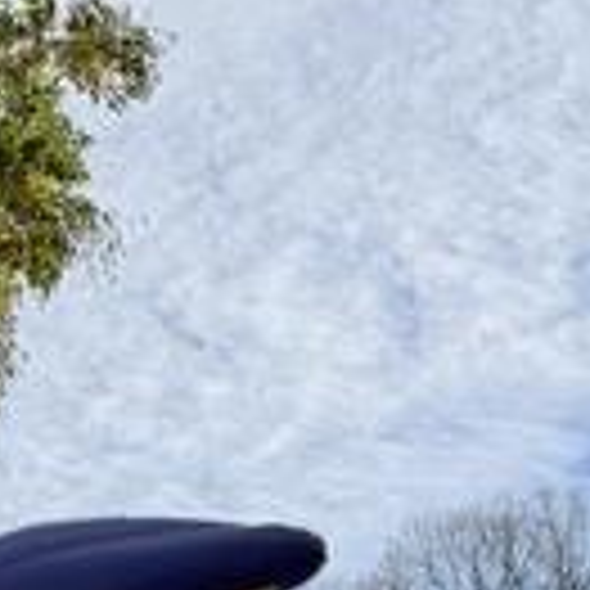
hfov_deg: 13.2
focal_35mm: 130
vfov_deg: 12.8
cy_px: 856
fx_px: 2507
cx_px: -27
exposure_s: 1/5587
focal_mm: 6.76
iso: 64
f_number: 1.78
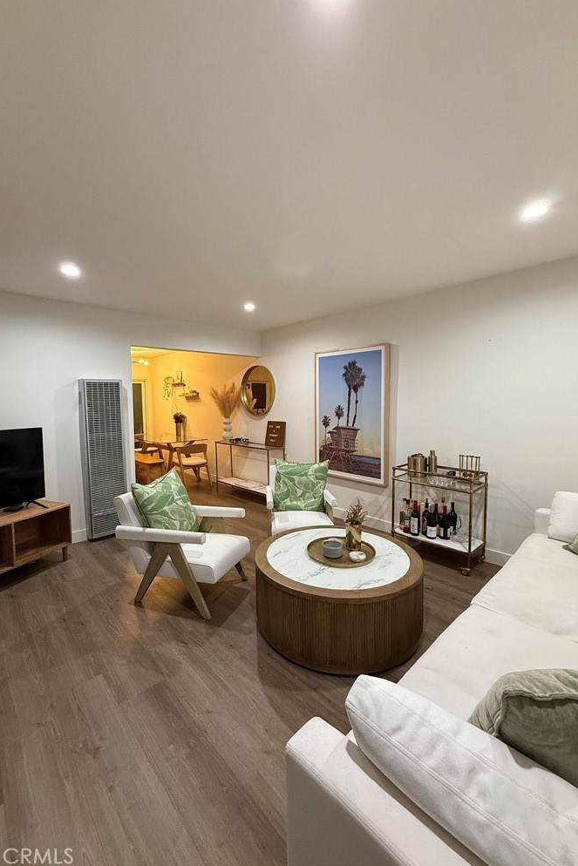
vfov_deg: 100.4
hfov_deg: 77.3
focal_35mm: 15
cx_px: 274
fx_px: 361
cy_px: 423
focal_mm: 2.22
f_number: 2.2
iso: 400
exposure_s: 1/60
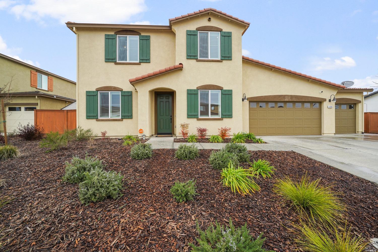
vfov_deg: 85.4
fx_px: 136
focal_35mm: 13
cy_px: 126
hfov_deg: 108.3
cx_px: 189
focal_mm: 13
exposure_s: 1/15
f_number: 8
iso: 100
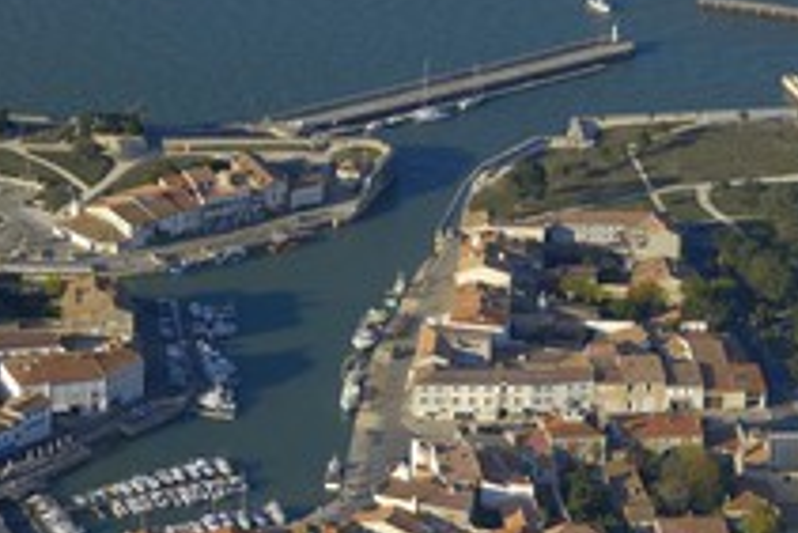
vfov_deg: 9.6
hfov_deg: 14.3
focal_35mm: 143
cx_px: 159
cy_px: 287
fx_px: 3172
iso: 100
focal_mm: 48
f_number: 5
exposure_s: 1/500
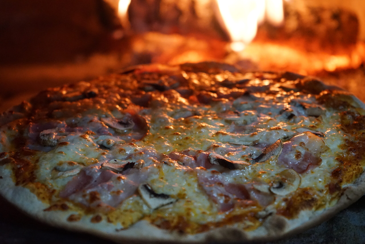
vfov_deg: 19.5
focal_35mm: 70
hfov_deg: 28.8
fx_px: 710
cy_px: 122
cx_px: 182
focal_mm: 70
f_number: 5.6
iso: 6400
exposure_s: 1/160
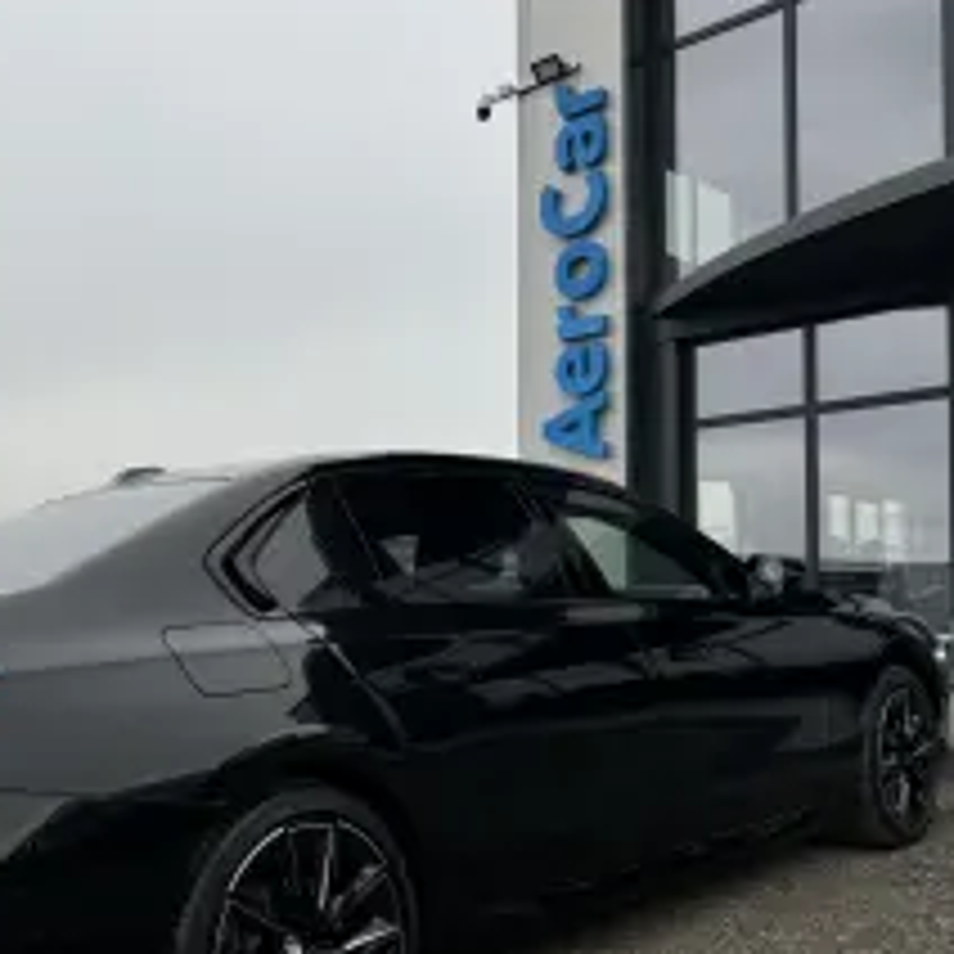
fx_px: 1122
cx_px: 243
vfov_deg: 45.7
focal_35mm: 36
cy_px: 585
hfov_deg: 44.6
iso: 80
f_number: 1.78
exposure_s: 1/1172
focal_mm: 6.76
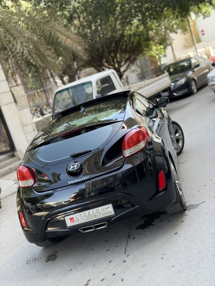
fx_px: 397
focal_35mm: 48
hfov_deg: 30.3
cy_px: 143
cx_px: 108
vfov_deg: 39.6
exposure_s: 1/315
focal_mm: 6.76
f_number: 1.78
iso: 64
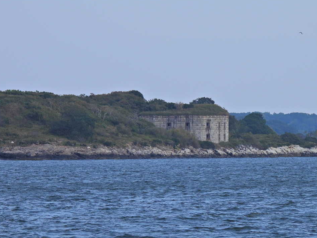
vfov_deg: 3.7
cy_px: 118
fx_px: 3701
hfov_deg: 4.9
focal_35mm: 404
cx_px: 188
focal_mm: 53.5
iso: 100
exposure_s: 1/640
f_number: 5
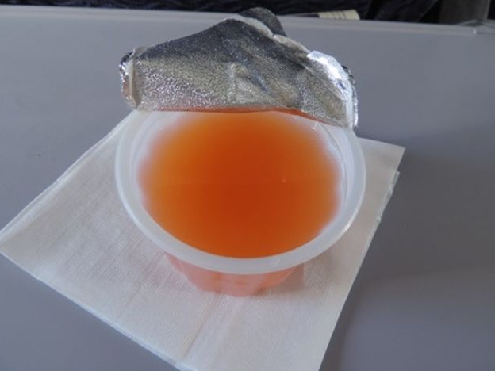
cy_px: 192
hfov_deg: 69.4
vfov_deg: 54.9
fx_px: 357
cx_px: 238
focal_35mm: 25
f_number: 3
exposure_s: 1/30
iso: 160
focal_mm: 4.3
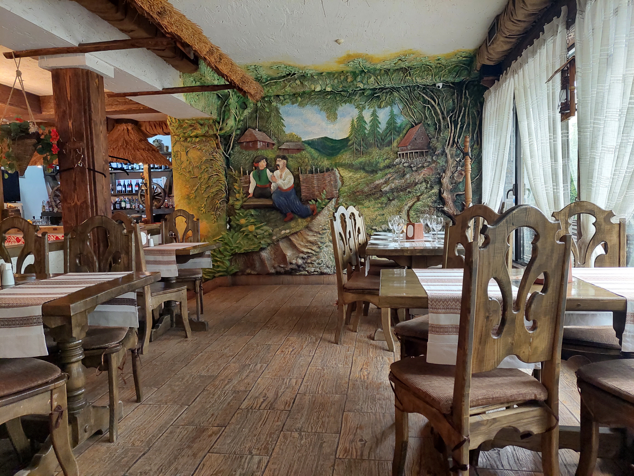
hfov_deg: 71.6
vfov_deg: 56.8
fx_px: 440
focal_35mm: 24
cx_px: 317
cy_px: 238
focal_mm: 5.23
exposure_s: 1/25
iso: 400
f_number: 1.8
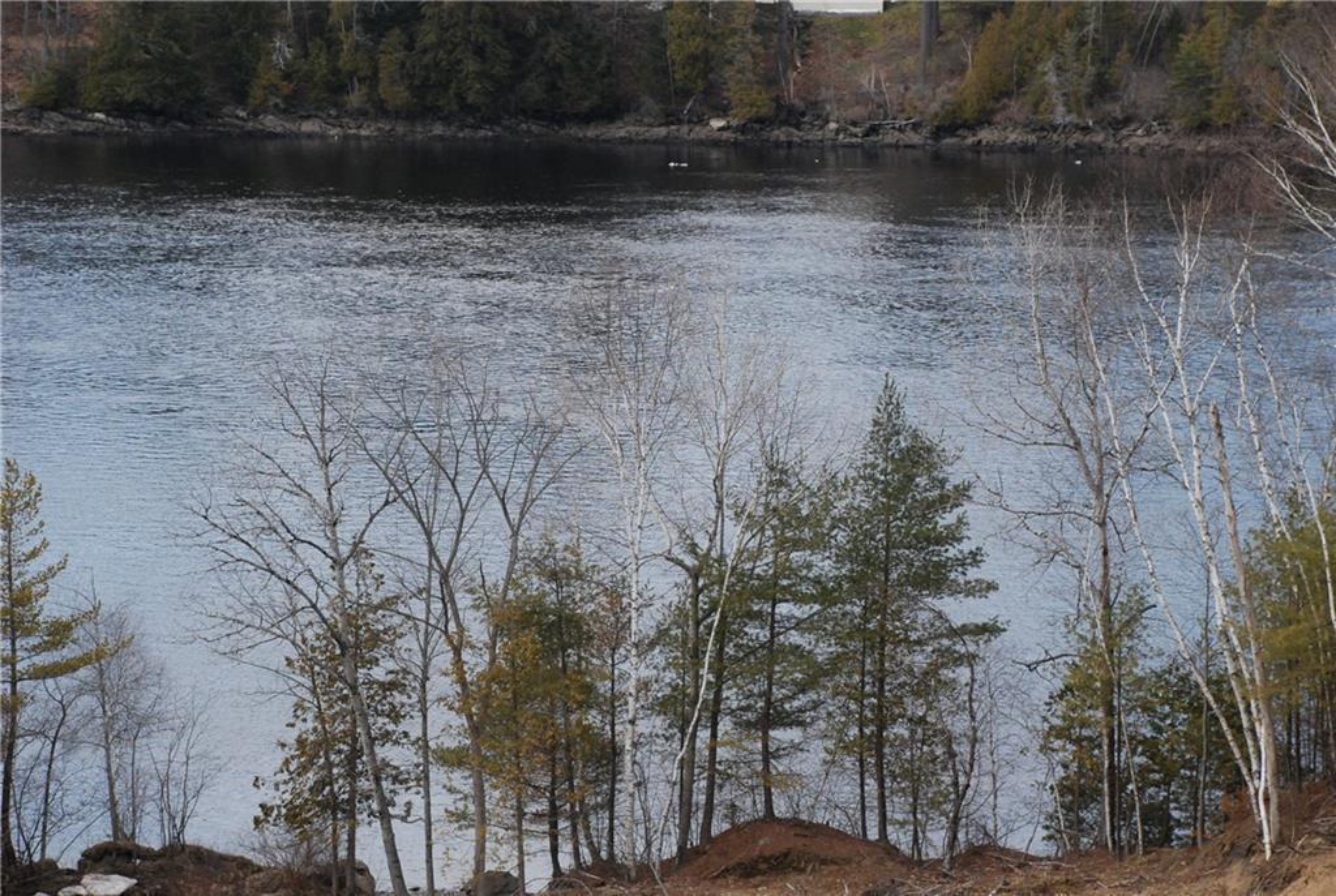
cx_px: 668
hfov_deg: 19.4
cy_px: 448
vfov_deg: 13.1
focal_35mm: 105
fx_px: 3904
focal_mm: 70
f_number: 7.1
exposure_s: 1/800
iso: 800
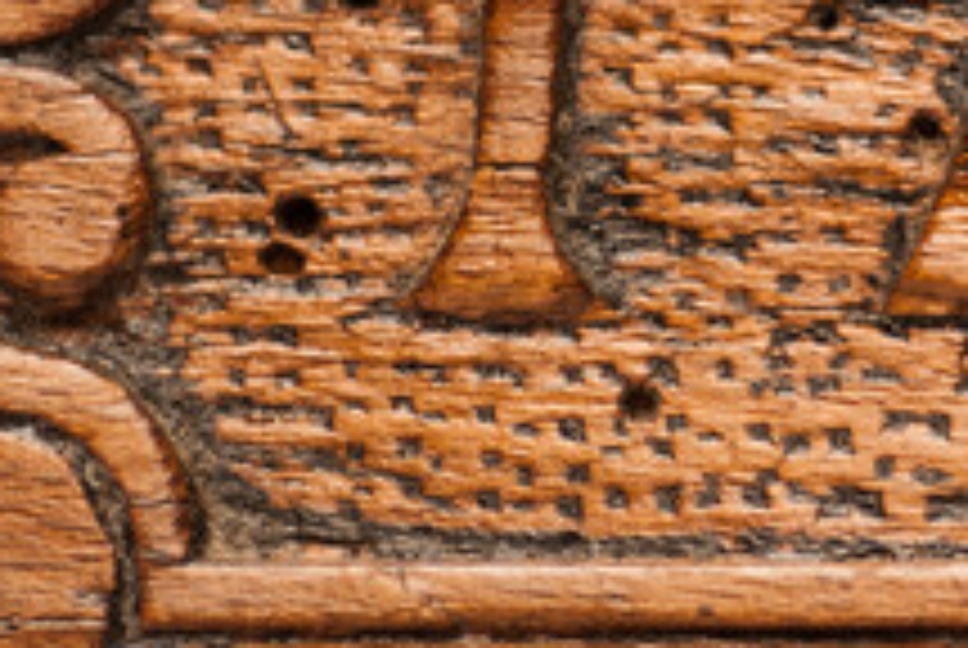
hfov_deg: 6.1
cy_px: -32
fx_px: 9020
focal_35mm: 335
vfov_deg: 4.1
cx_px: 1342
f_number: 3.2
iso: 100
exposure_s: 1/13
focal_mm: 60
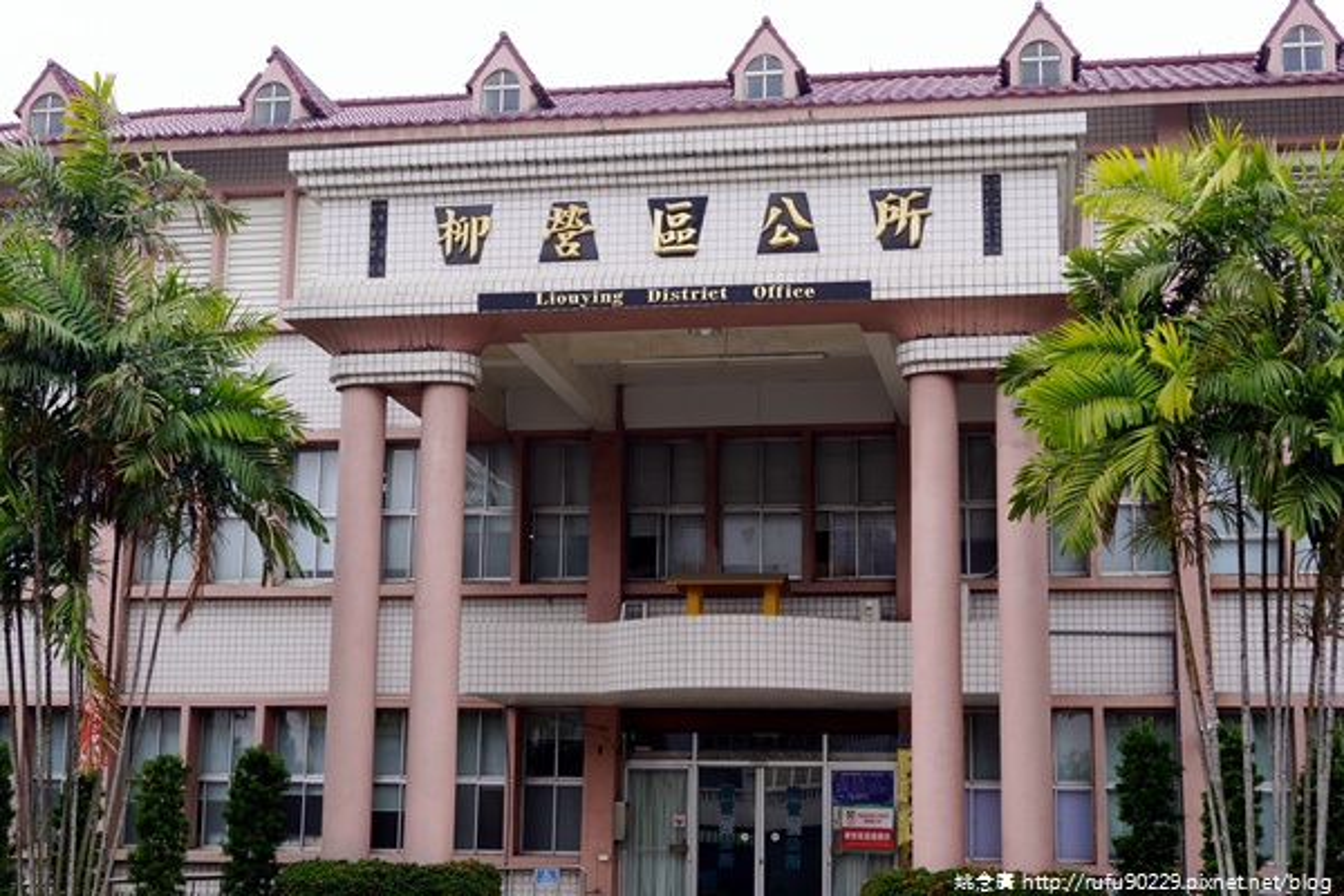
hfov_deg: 37.9
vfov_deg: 25.8
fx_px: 1960
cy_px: 448
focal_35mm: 52
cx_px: 672
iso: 100
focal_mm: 35
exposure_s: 1/80
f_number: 10
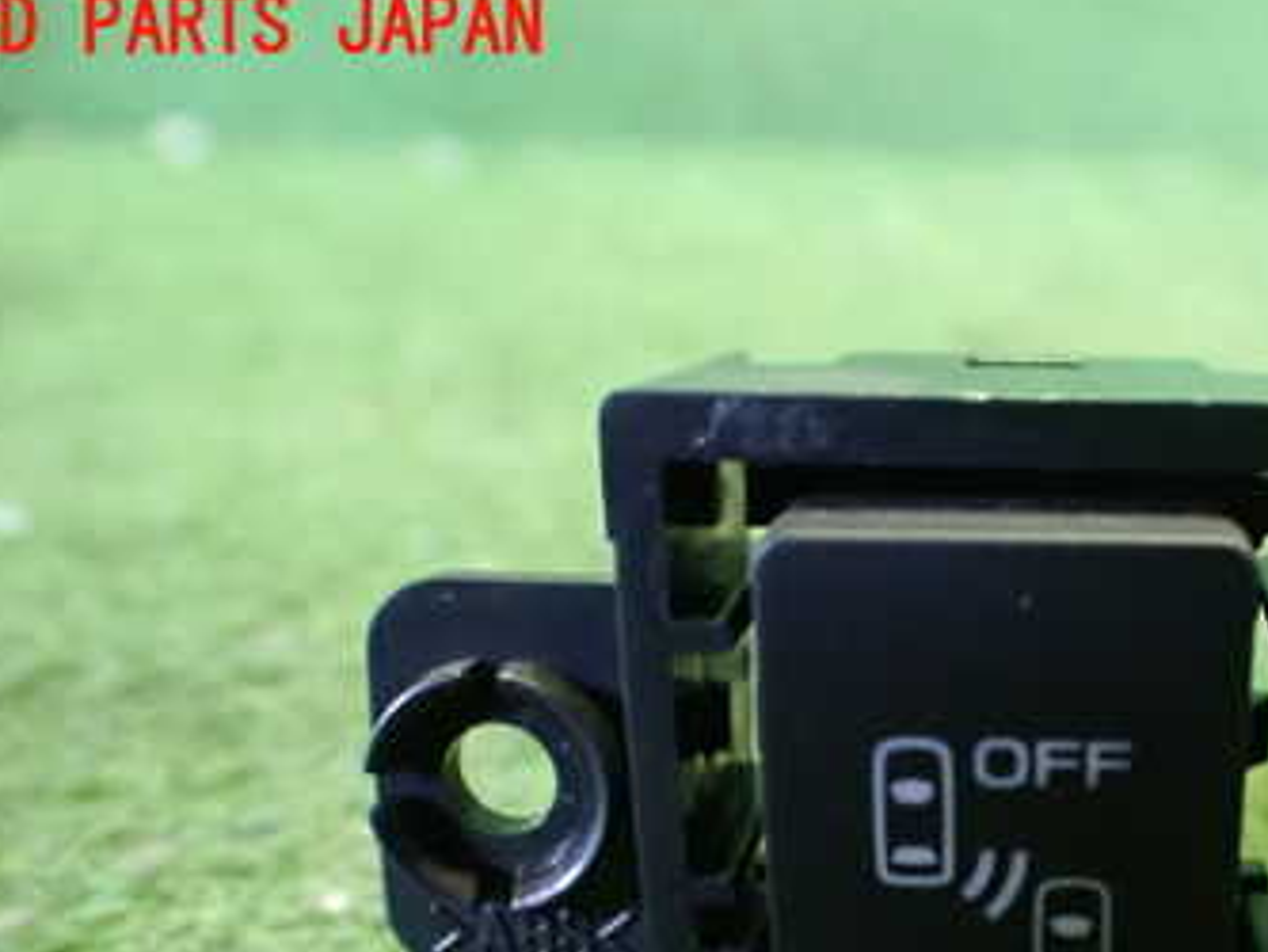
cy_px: 838
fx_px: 1979
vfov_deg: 26.2
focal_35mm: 54
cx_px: 994
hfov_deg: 34.6
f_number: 2.3
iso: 1600
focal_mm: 5.4
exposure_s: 1/30
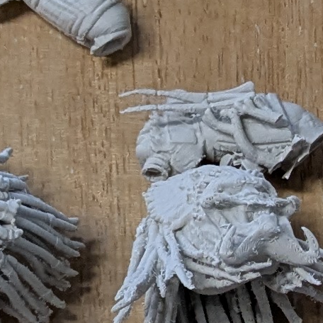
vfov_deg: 8.1
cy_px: 496
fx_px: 2227
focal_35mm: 211
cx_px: 536
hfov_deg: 8.1
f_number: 1.73
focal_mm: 4.38
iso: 249
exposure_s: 1/99.9
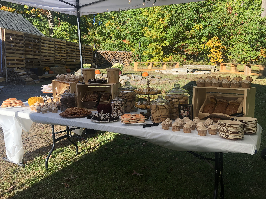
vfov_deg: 49.7
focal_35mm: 28
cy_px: 100
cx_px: 133
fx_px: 215
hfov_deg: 63.4
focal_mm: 3.99
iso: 20
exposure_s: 1/400
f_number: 1.8
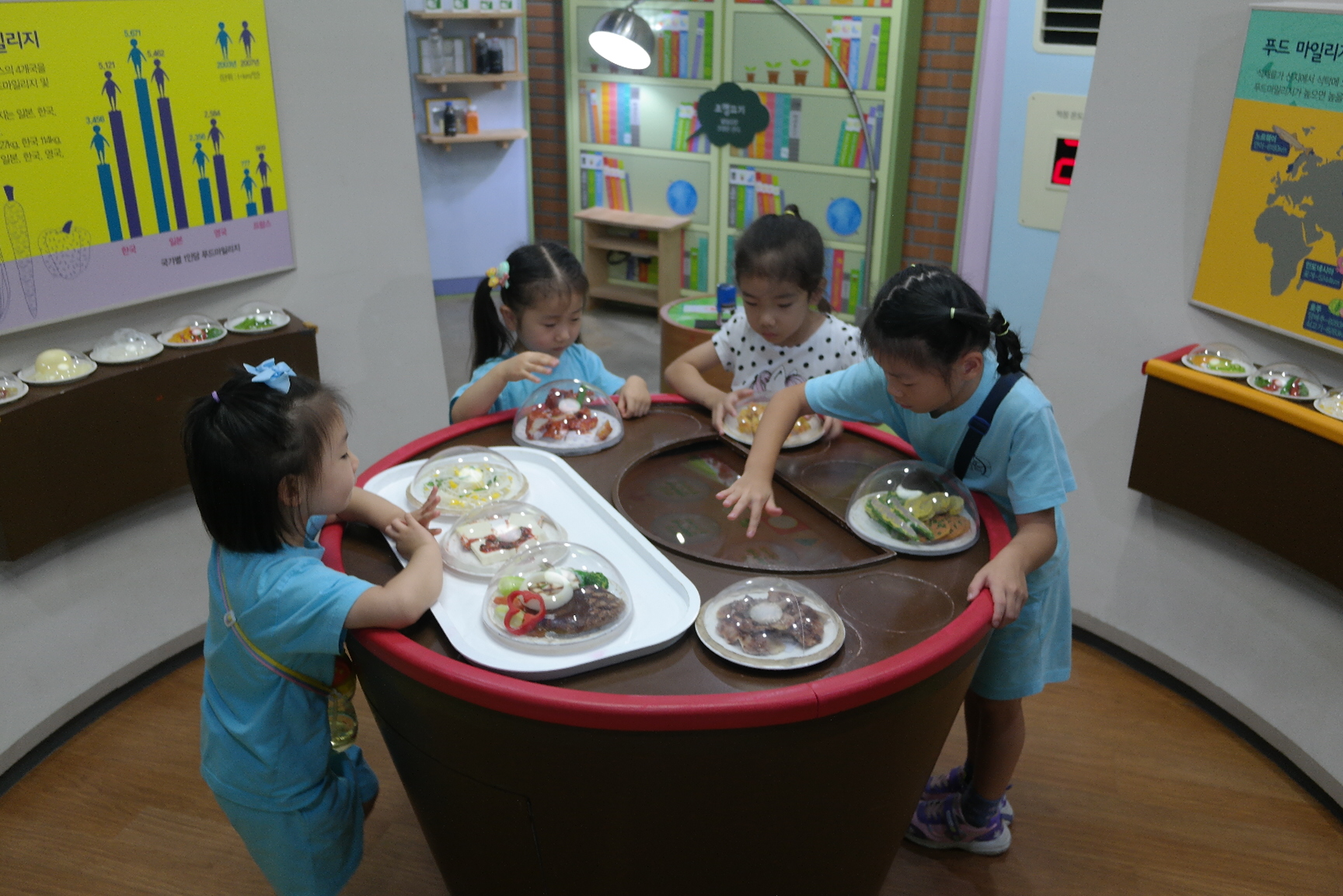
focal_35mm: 30
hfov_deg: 61.9
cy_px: 448
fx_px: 1119
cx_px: 672
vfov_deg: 43.6
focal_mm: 20
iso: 400
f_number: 3.5
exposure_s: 1/40
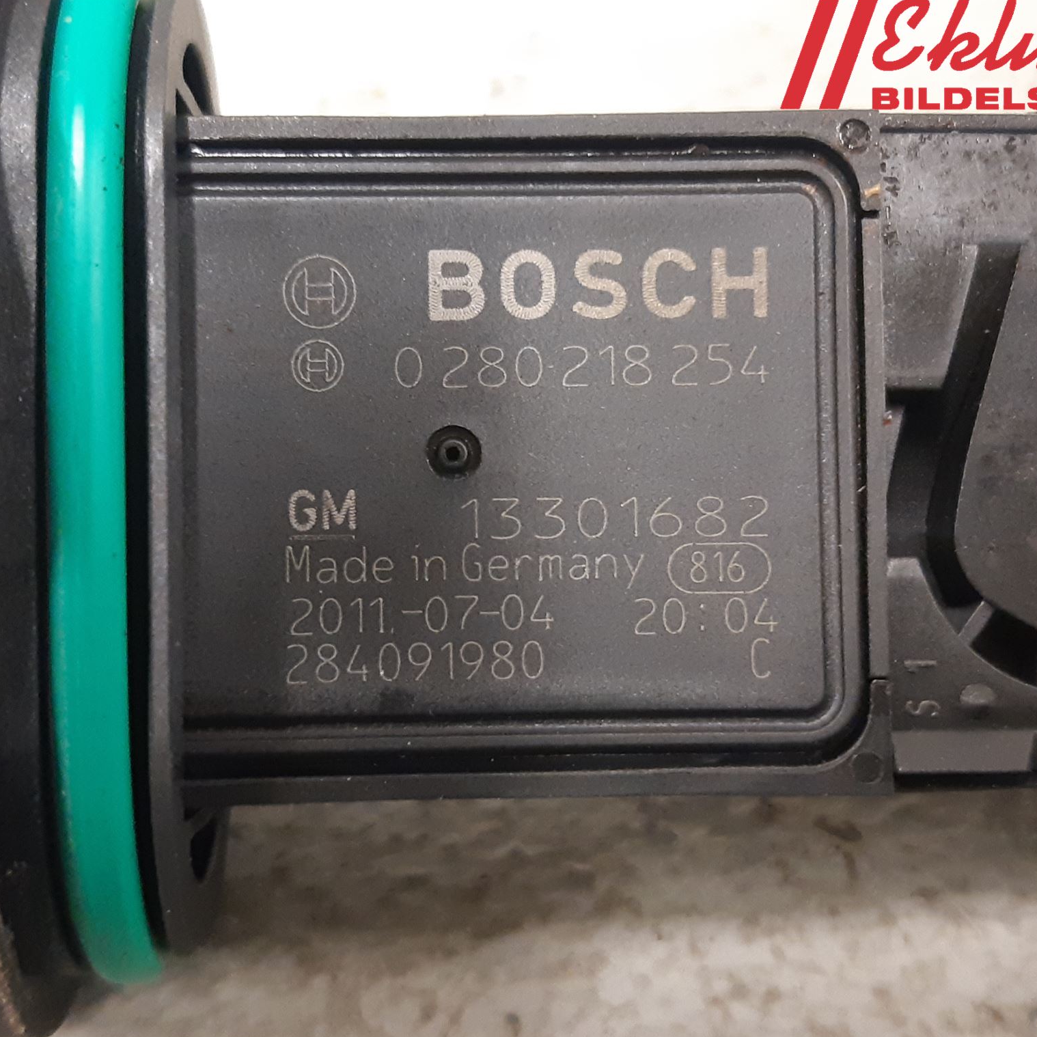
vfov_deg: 52.5
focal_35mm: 31
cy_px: 518
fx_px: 1051
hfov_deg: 52.5
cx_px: 500
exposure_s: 1/25
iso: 320
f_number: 1.7
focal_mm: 3.93
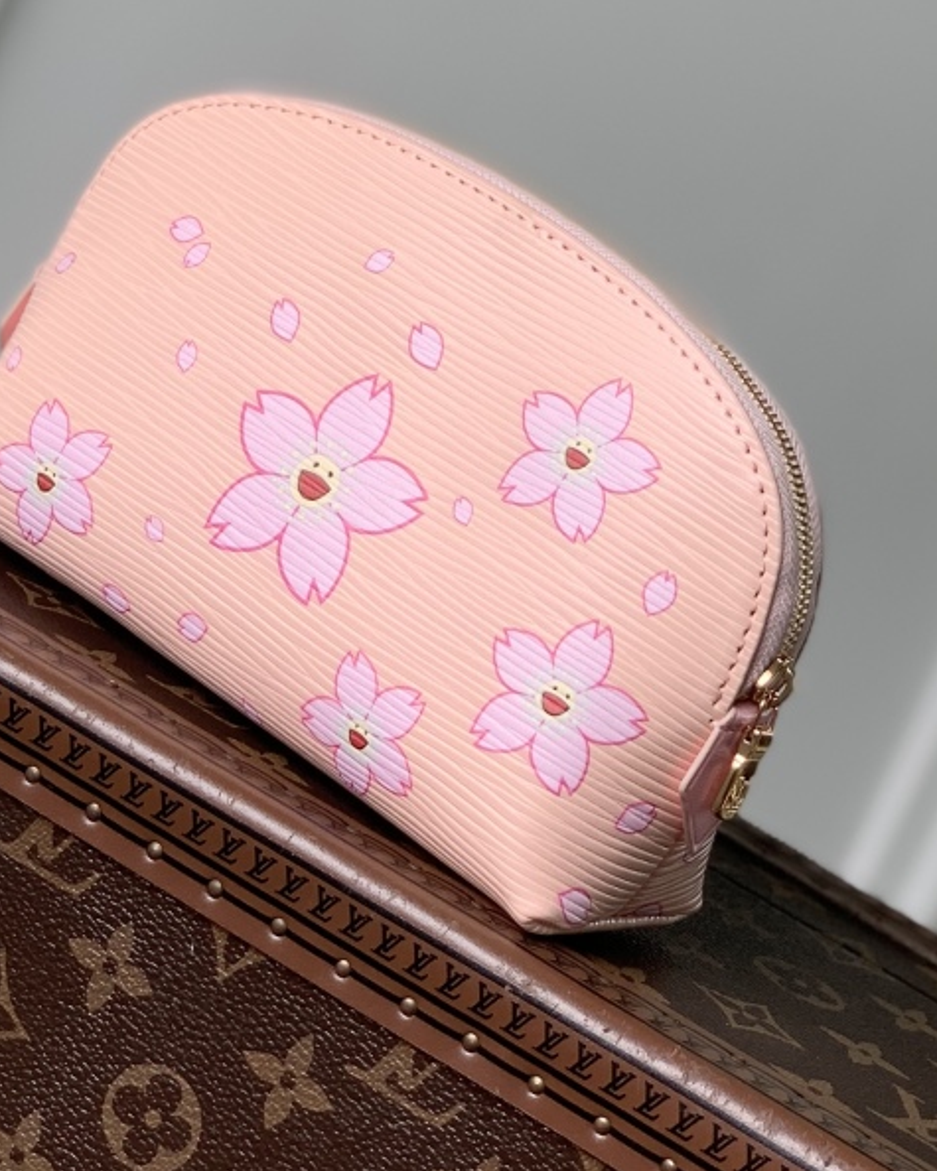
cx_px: 428
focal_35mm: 123
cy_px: 20
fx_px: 4265
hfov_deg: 12.5
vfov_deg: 15.4
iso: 16
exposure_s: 1/158
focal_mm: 6
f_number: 2.4
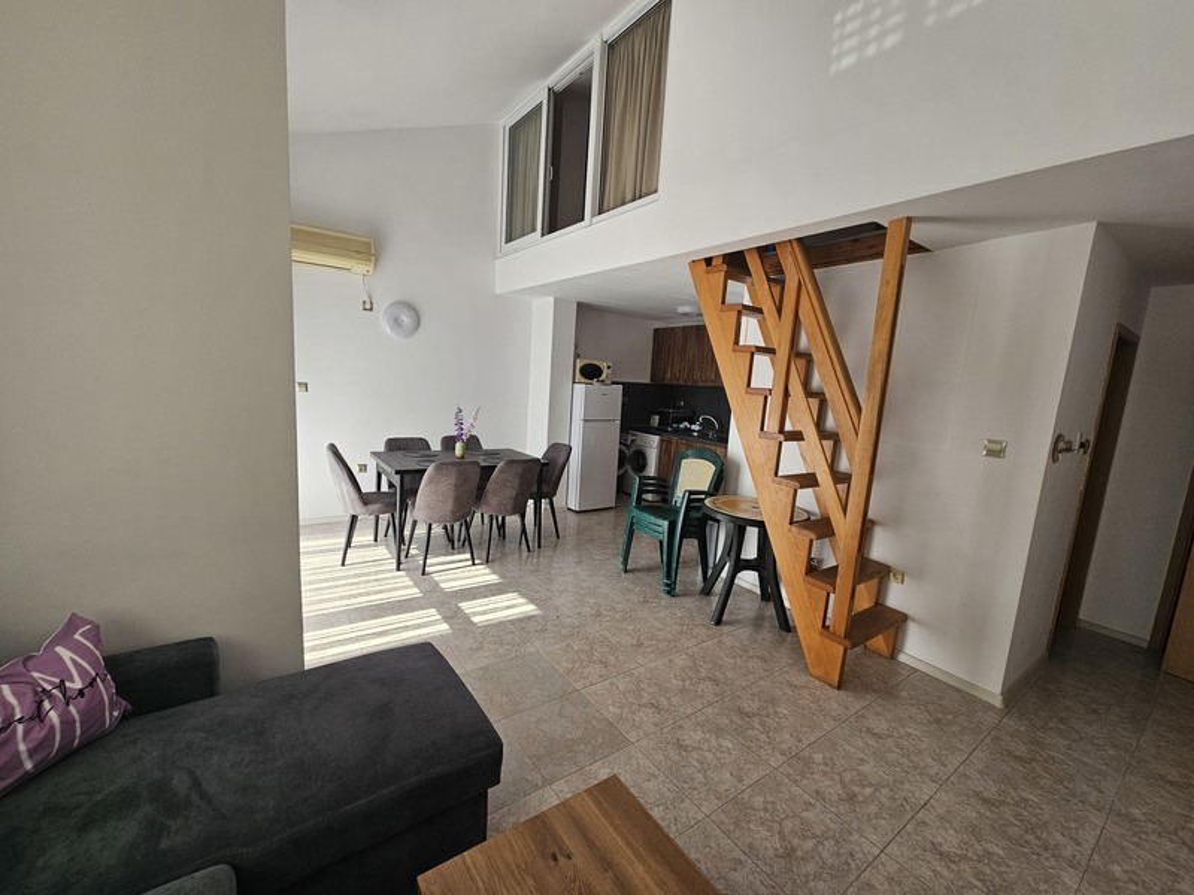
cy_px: 448
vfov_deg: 89.9
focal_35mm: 13
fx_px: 448
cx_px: 597
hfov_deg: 106.2
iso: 64
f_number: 2.2
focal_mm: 2.2
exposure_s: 1/266
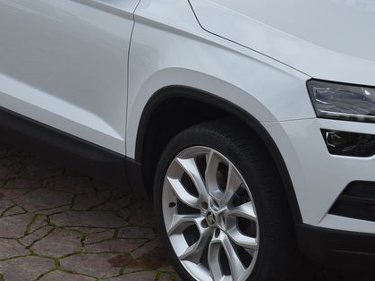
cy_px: 57
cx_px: 216
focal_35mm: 153
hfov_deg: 12.9
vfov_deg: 9.7
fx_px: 1657
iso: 500
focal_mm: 65
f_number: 10
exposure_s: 1/400
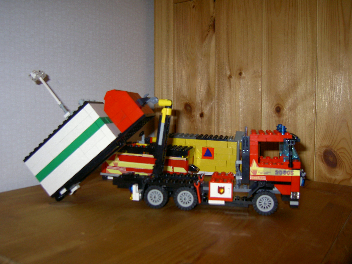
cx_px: 176
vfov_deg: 41.8
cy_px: 132
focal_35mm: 34
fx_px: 346
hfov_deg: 54.0
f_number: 2.8
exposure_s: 1/60
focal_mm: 5.6
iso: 100
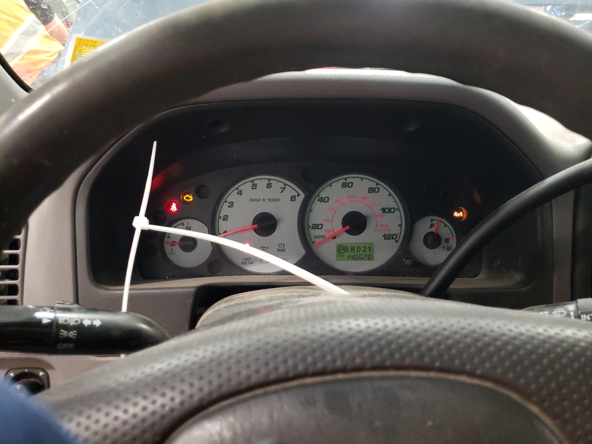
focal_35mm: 26
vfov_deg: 53.1
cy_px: 222
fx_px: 445
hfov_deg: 67.3
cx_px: 296
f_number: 1.5
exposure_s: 1/30
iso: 404
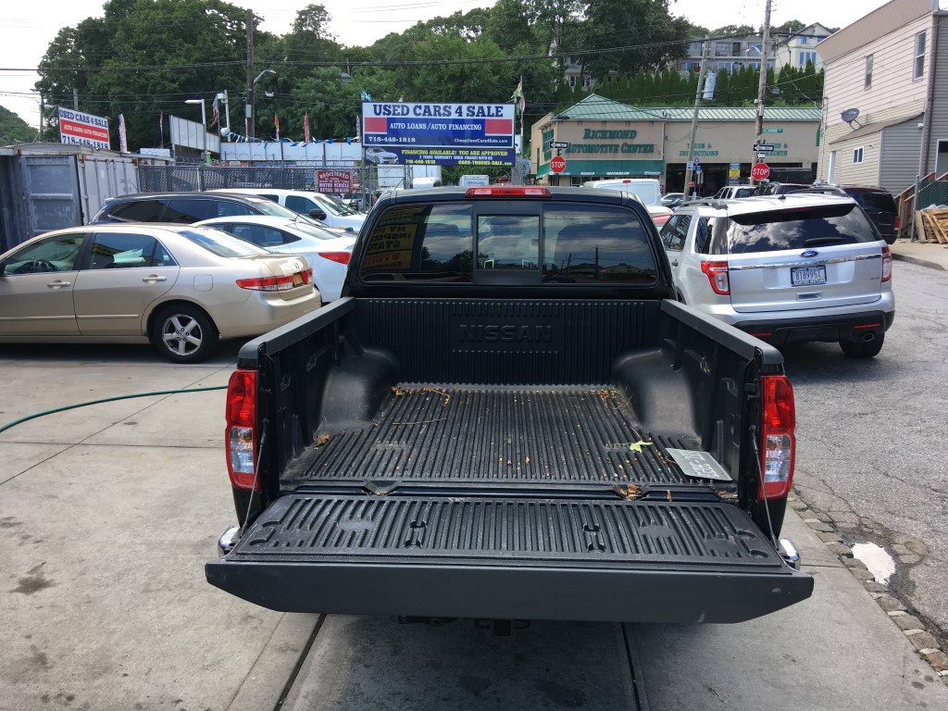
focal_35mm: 29
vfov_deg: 48.2
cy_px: 356
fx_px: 794
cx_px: 474
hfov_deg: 61.7
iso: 25
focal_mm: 4.15
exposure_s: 1/340
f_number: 2.2
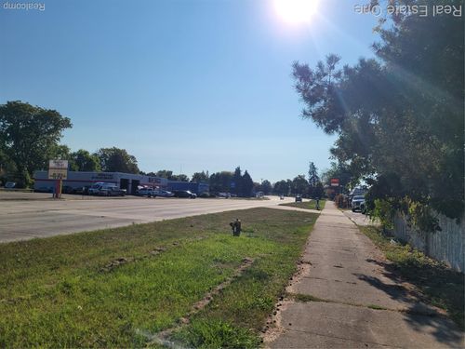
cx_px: 232
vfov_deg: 53.1
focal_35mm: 26
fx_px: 349
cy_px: 174
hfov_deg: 67.3
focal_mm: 5.4
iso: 40
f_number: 1.8
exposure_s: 1/6371
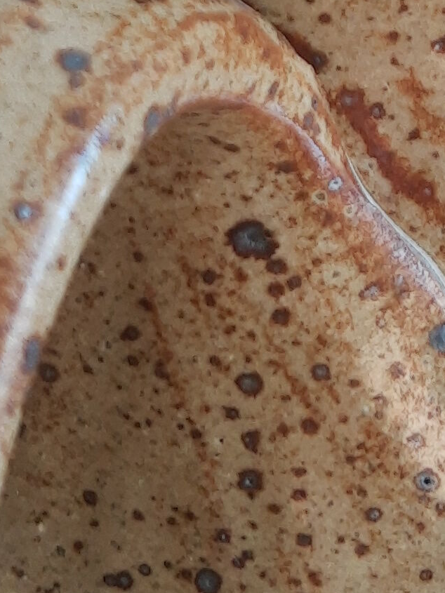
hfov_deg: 11.6
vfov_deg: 14.7
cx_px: 521
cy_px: -242
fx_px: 2159
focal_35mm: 126
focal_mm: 3.95
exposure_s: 1/100
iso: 71
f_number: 1.8
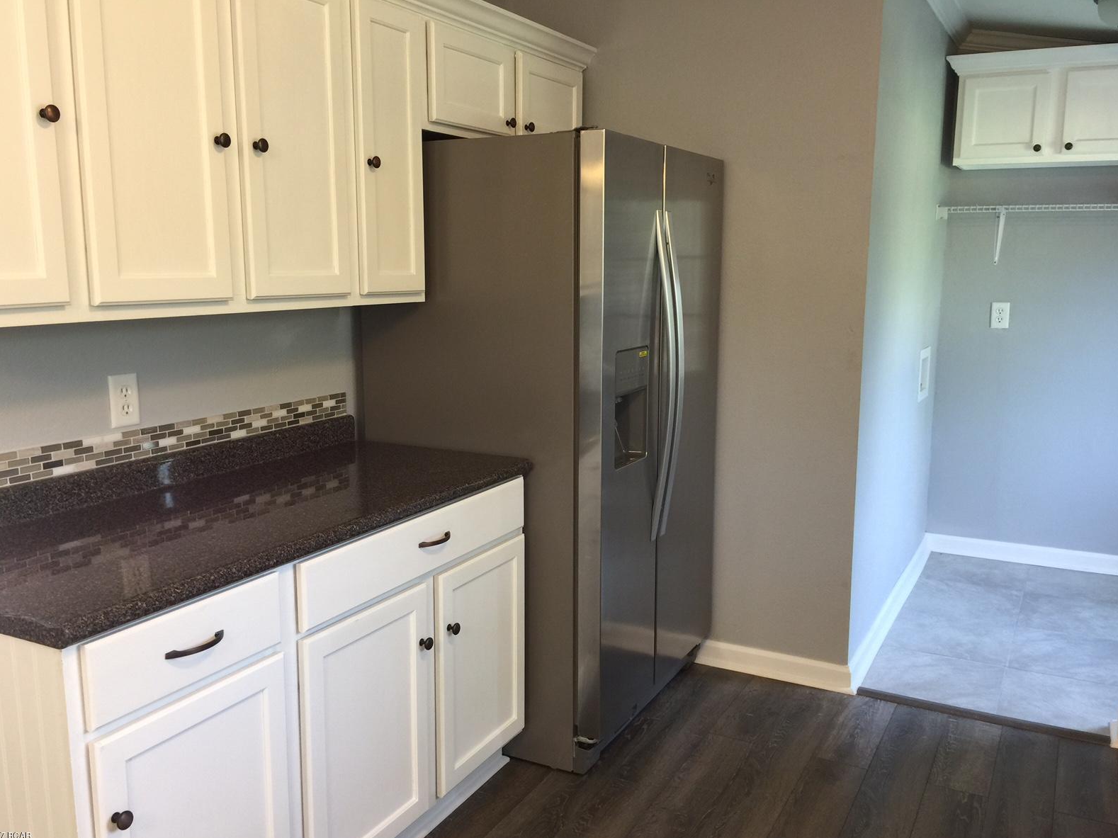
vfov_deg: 46.8
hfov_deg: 60.0
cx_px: 554
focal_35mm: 30
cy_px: 431
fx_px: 969
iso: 32
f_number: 2.2
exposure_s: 1/15
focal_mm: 4.15
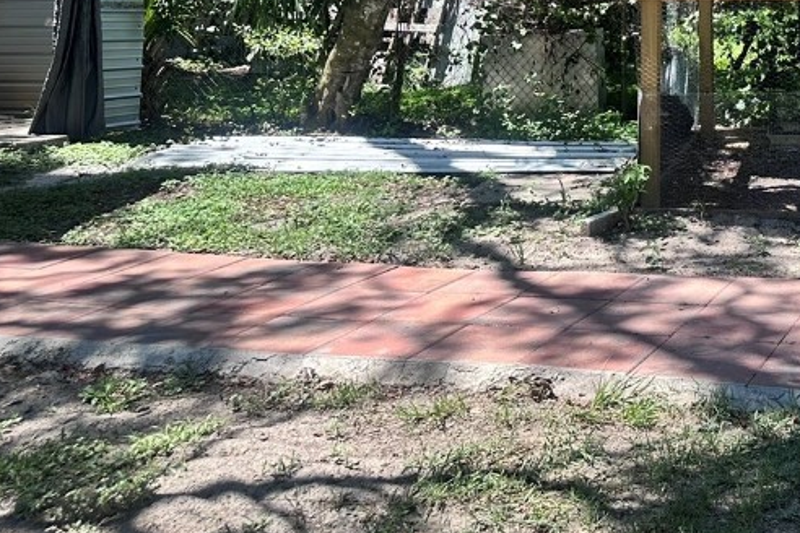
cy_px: -76
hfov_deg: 34.7
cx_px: 798
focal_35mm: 52
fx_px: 1155
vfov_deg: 24.0
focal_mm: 6.86
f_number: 1.78
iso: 80
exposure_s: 1/1541
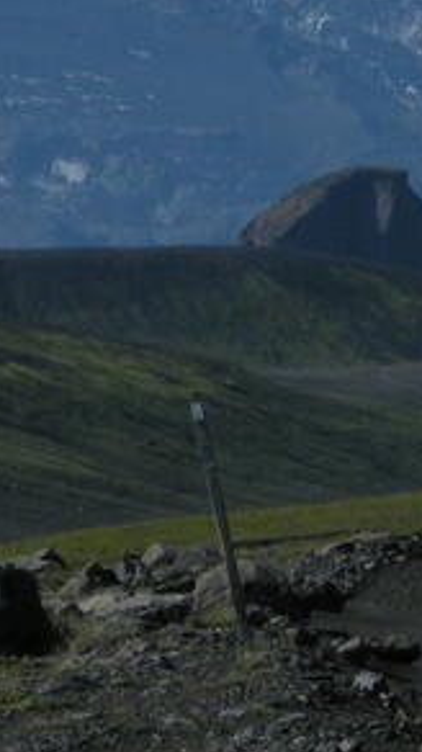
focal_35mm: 440
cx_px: 144
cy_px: 198
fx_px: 8763
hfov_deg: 2.8
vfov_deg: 4.9
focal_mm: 24.5
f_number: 7.9
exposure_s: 1/448
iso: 100
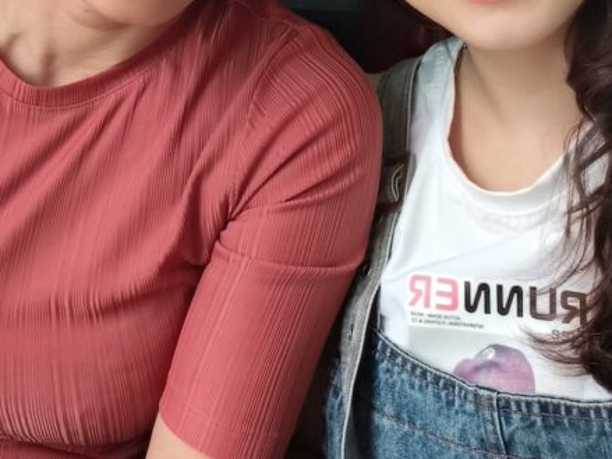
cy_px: 20
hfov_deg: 38.9
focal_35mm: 49
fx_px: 866
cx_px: 304
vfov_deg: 28.2
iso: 160
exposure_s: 1/50
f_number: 2
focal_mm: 2.78
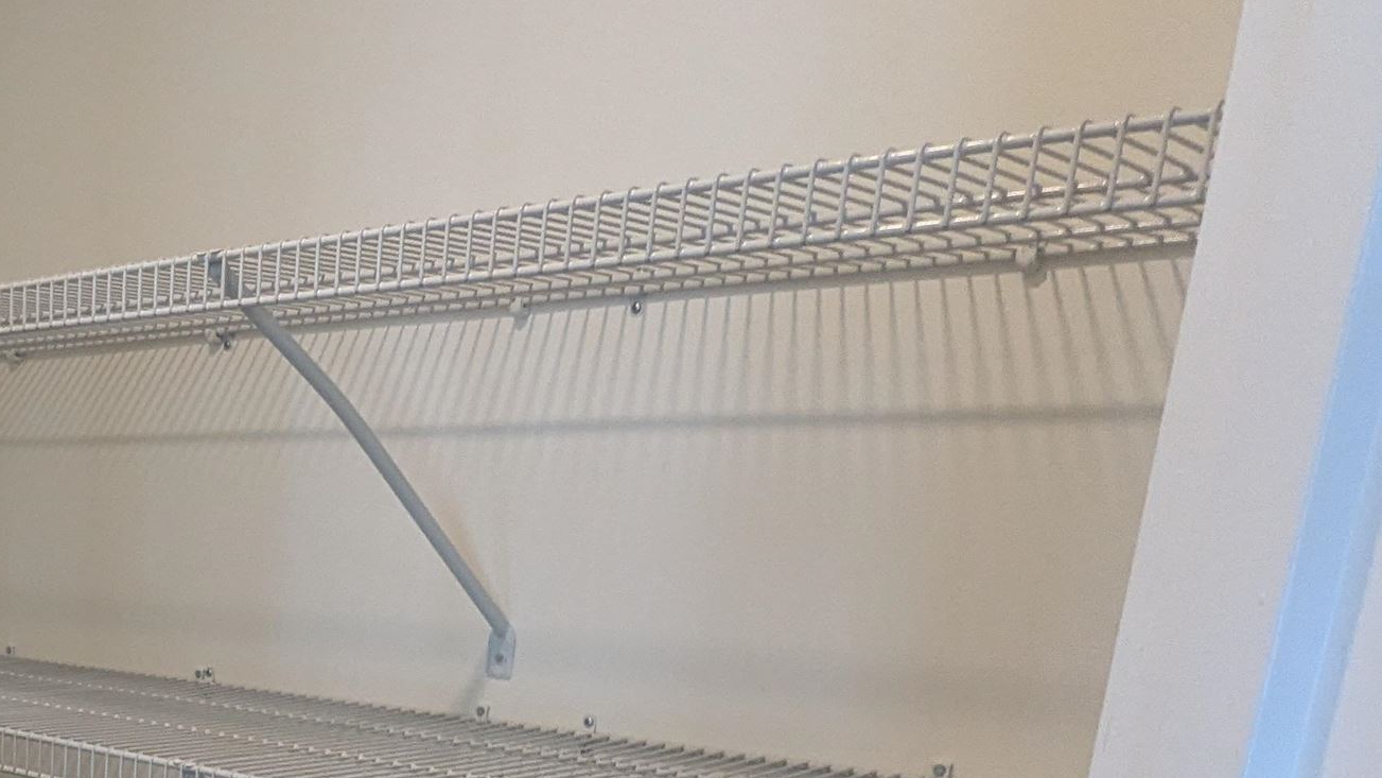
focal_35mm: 41
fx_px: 1502
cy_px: 884
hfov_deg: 40.8
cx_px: -100
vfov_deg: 26.4
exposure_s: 1/60
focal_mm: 2.35
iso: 123
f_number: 2.2
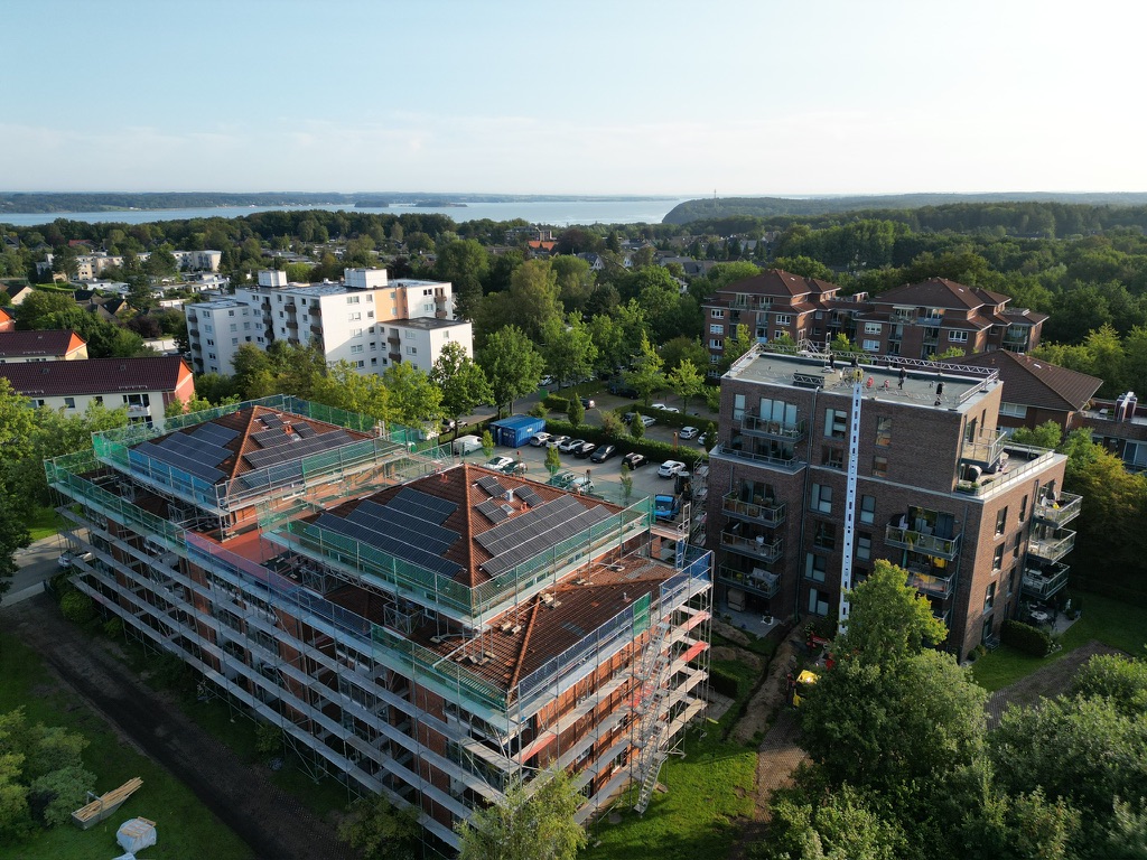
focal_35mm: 24
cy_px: 430
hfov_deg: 71.6
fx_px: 795
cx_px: 574
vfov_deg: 56.8
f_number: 1.7
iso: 100
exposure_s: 1/1500
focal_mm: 6.72
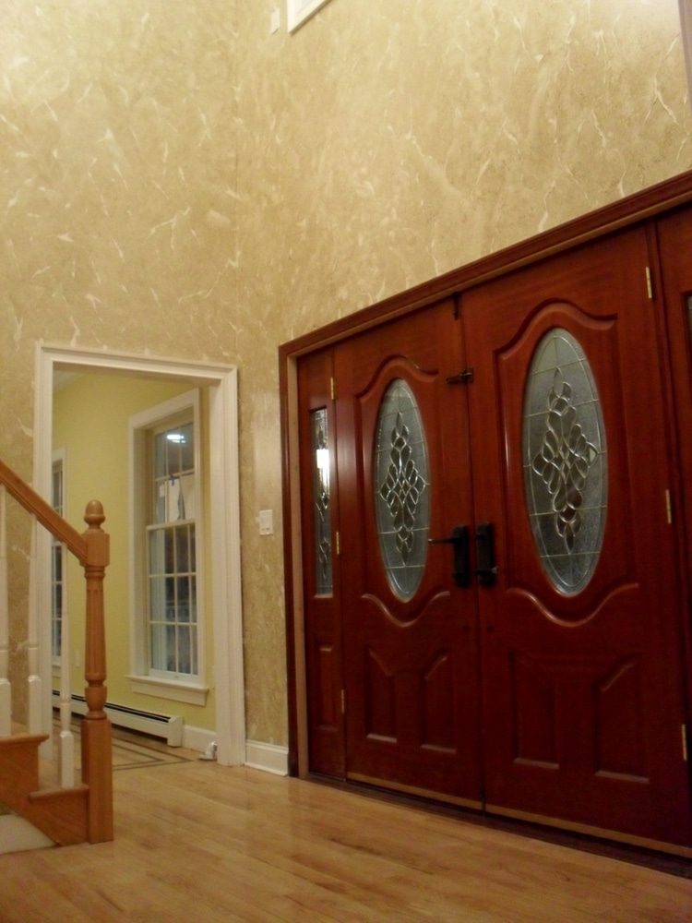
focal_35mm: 35
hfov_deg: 40.7
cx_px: 346
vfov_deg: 52.6
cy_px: 462
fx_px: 933
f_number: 3.2
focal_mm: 6.3
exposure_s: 1/10
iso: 400
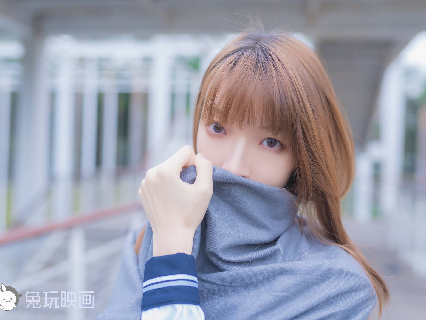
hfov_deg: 47.8
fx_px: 480
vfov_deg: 36.8
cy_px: 161
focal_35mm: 39
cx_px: 234
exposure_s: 1/320
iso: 100
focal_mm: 35
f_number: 2
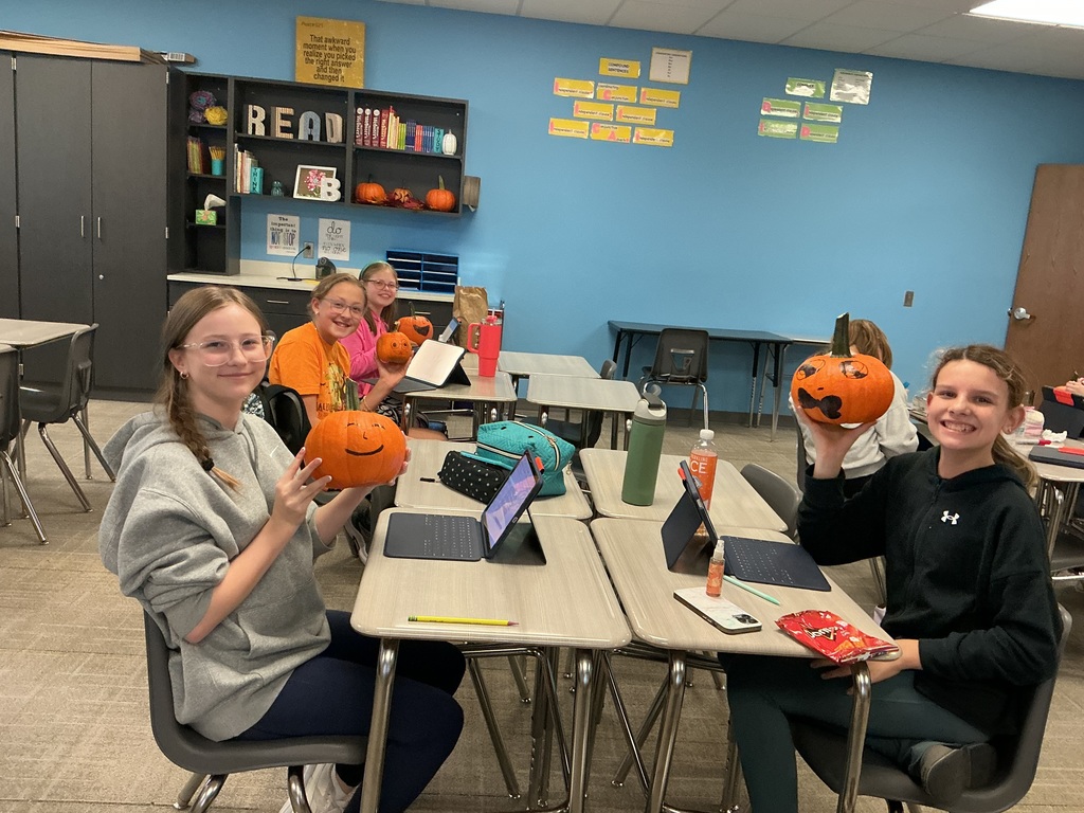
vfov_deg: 48.2
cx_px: 542
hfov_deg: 61.7
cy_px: 406
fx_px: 908
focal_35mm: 29
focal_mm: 3
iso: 250
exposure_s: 1/60
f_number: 1.8
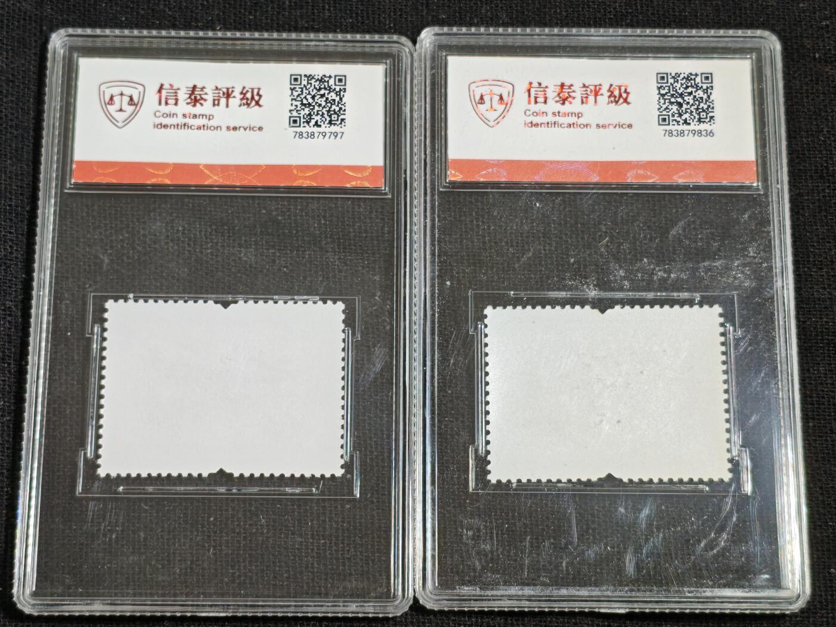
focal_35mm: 76
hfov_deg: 25.7
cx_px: 418
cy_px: 314
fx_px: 1835
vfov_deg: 19.4
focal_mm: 4.94
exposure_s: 1/483
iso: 50
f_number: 1.5
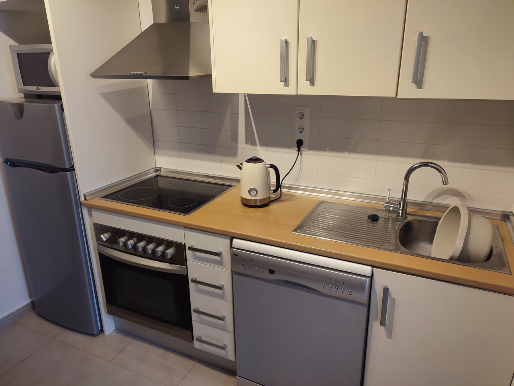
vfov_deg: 54.9
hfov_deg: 69.4
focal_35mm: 25
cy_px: 193
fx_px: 371
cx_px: 257
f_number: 1.9
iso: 156
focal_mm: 6.04
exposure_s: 1/33
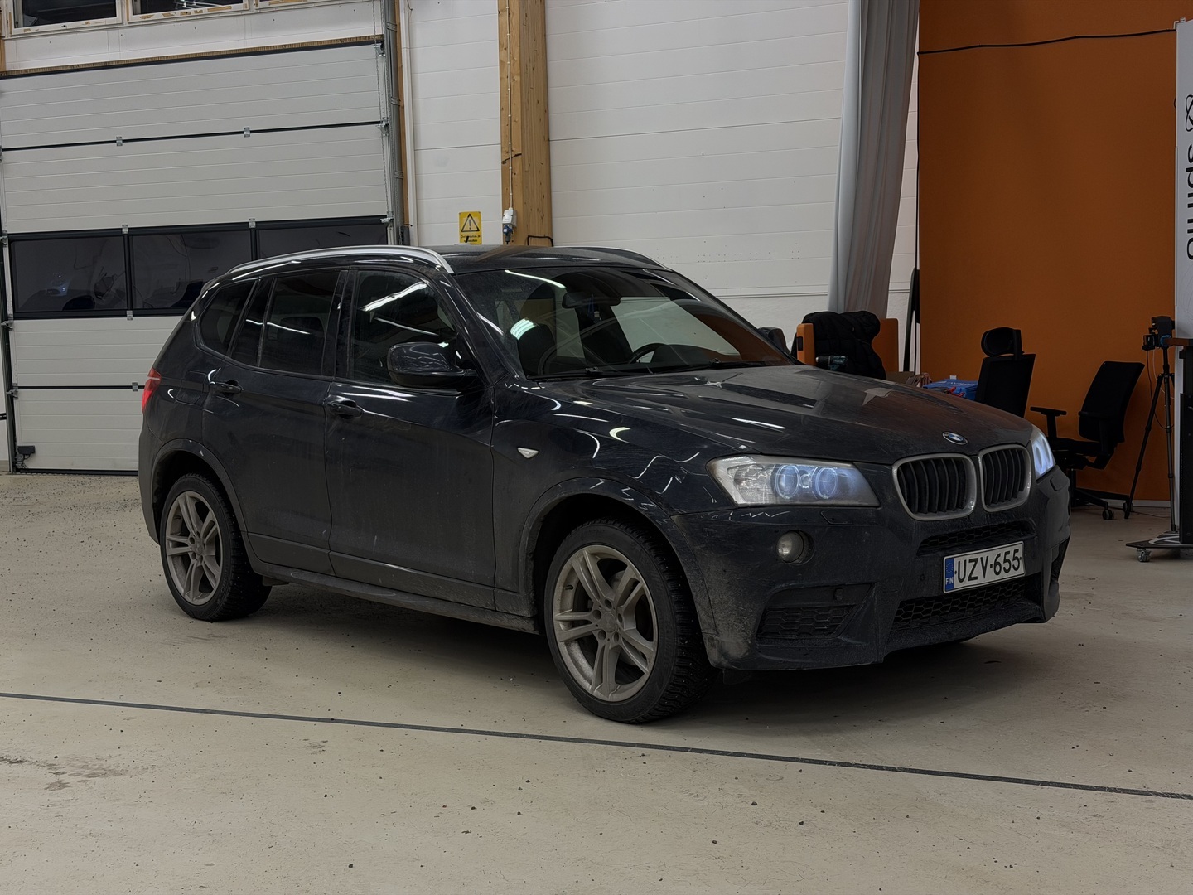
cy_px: 448
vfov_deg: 30.3
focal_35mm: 48
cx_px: 596
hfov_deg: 39.7
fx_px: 1654
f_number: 1.78
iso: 80
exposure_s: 1/100
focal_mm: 6.76
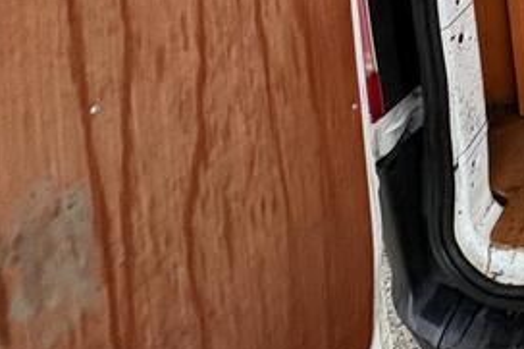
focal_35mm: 48
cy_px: -256
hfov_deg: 25.8
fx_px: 698
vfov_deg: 20.8
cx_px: 844
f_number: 2.2
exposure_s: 1/136
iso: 100
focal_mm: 2.22
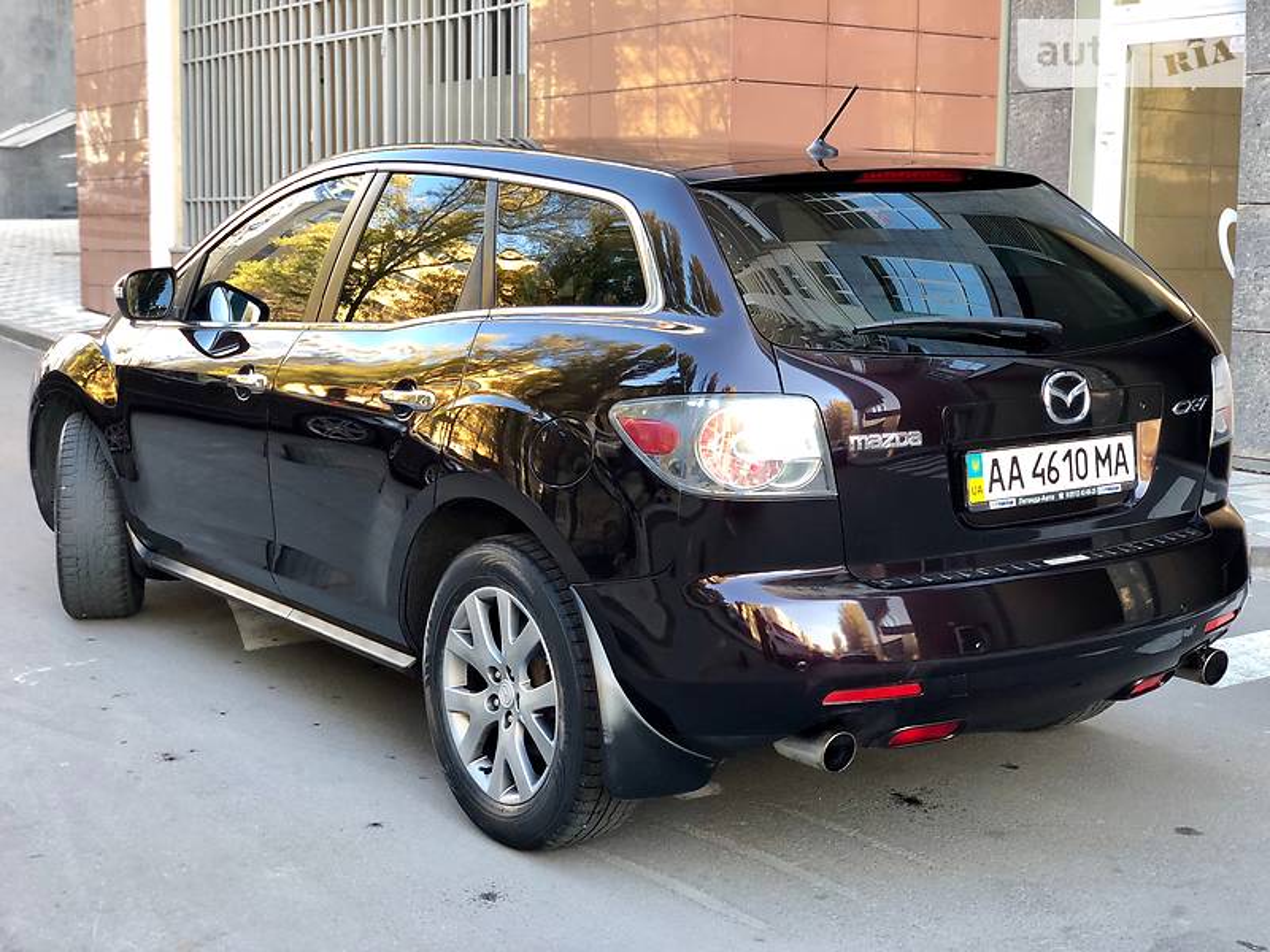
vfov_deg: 28.0
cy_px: 476
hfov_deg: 36.8
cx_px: 635
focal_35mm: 52
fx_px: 1908
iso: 50
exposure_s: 1/50
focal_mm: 6
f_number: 2.4
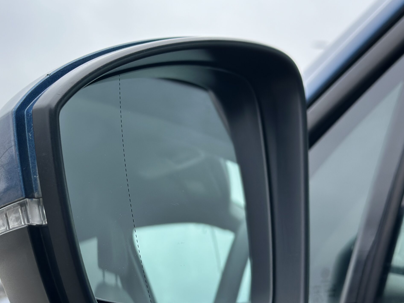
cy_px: 194
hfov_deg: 29.7
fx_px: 759
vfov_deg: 22.5
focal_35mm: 65
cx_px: 143
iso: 80
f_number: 1.78
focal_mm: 6.86
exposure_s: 1/1517
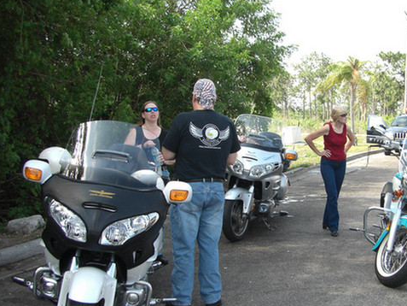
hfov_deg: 37.3
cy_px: 171
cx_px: 255
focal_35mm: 51
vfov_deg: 28.5
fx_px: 600
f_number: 3.4
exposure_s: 1/125
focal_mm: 6.3
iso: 64
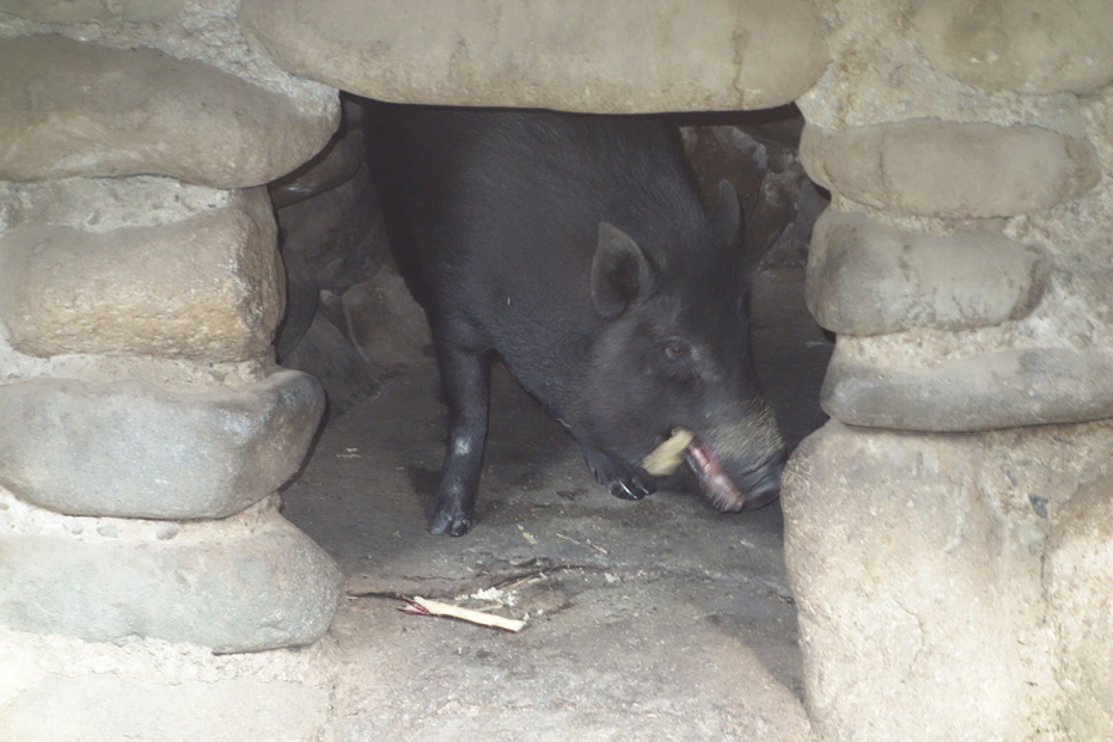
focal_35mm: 100
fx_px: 3091
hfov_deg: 20.4
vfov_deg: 13.7
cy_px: 371
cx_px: 556
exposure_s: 1/50
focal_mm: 37.1
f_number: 4.9
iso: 800
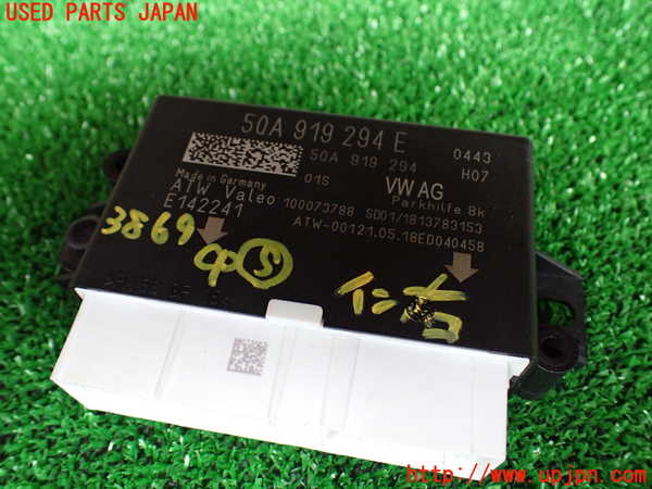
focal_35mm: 30
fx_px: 565
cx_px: 326
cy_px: 244
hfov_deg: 60.0
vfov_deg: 46.8
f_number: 2.3
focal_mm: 5.4
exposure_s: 1/50
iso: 800
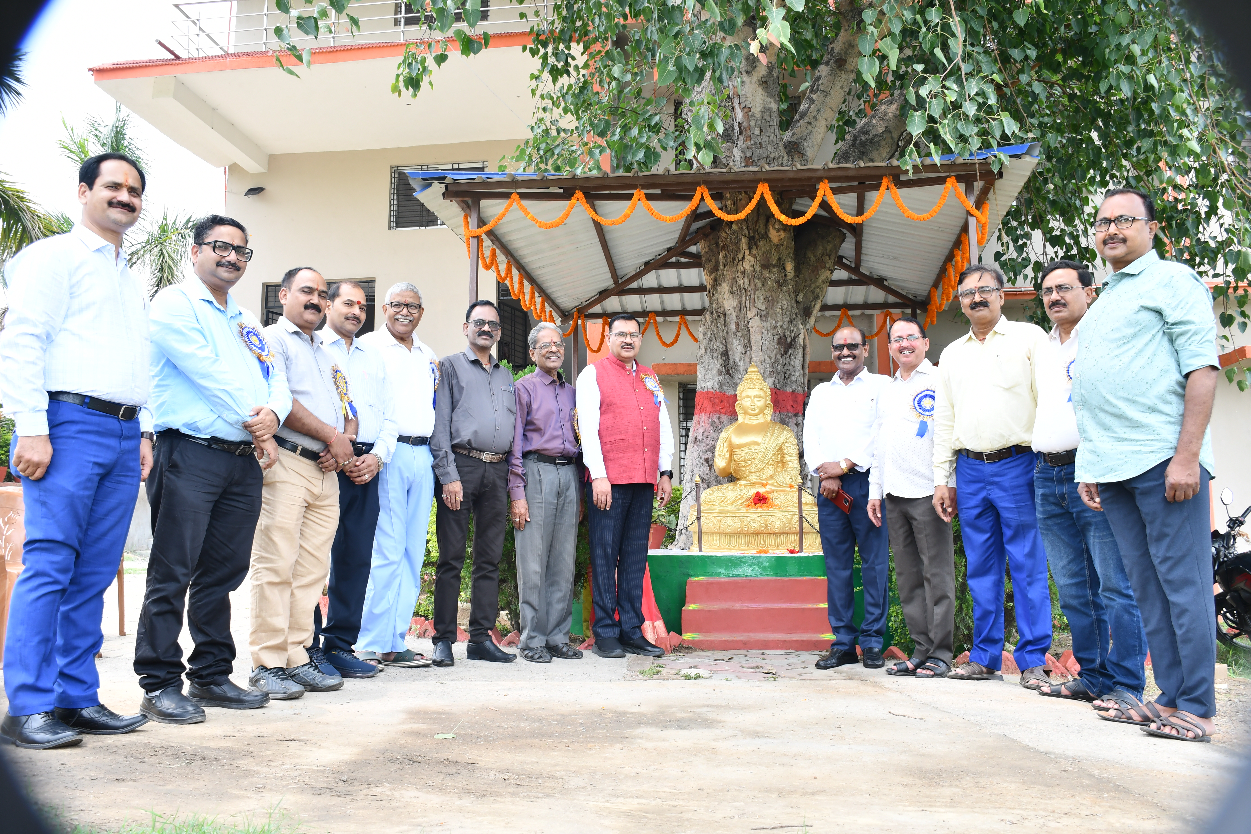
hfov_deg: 67.4
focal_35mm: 27
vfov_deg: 47.9
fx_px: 938
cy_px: 417
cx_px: 626
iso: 200
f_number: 5.6
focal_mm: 18
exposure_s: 1/125
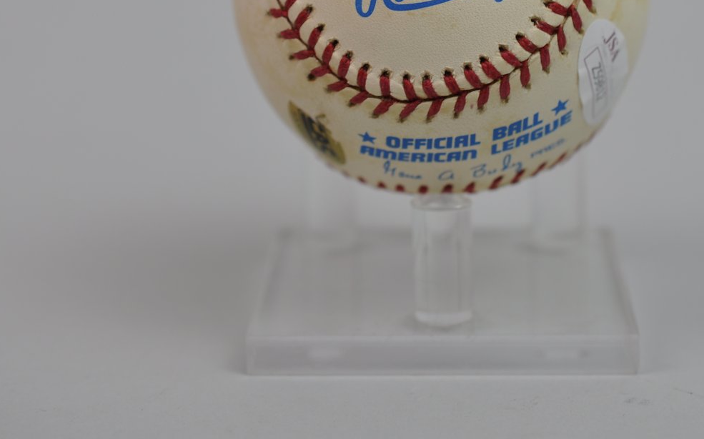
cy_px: 45
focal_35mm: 106
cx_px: 423
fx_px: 2033
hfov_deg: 19.6
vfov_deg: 12.2
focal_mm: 40
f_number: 4
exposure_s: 1/60
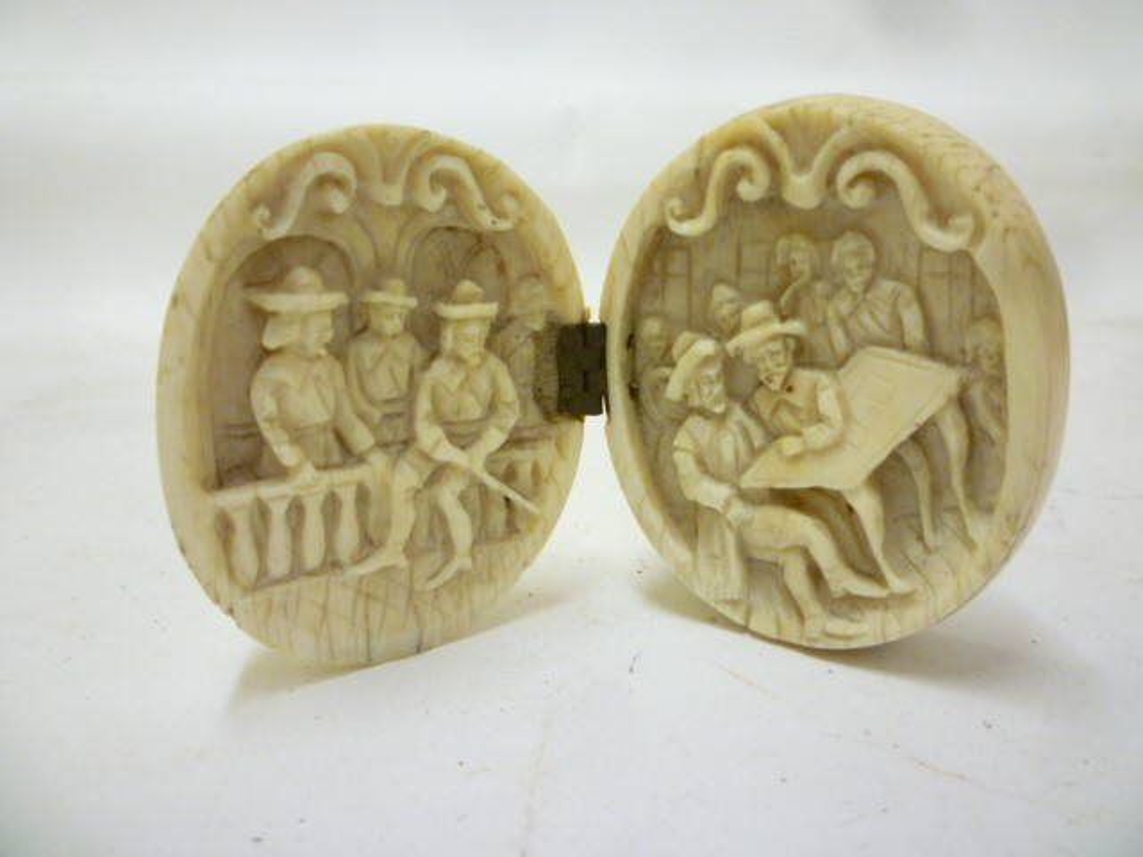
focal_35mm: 29
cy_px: 428
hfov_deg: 61.7
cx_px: 572
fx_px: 958
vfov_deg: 48.2
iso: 250
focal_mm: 5.2
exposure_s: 1/30
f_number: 3.3
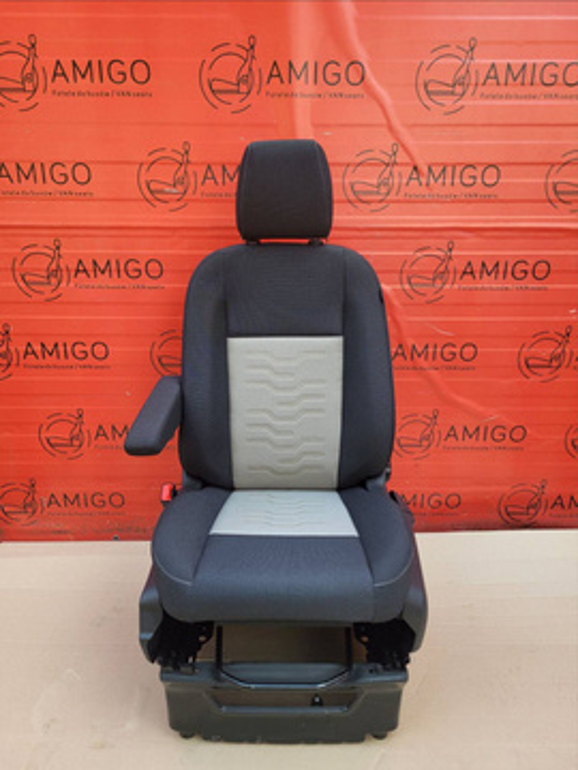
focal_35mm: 26
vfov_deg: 67.3
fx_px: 579
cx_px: 289
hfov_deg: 53.1
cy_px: 385
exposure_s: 1/167
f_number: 1.8
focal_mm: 5.4
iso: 40
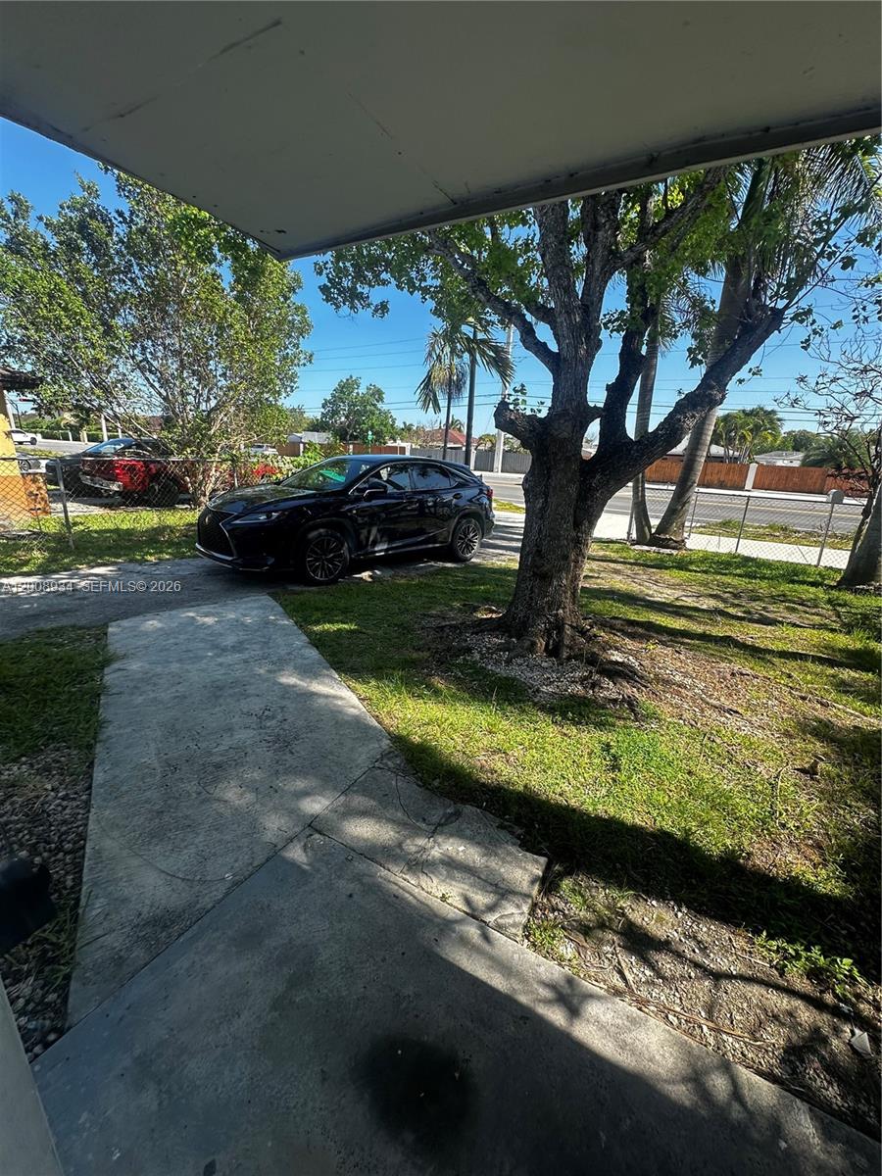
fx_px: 476
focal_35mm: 14
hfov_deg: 85.7
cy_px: 588
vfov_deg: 102.1
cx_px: 441
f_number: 2.2
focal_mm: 2.22
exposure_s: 1/596
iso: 40
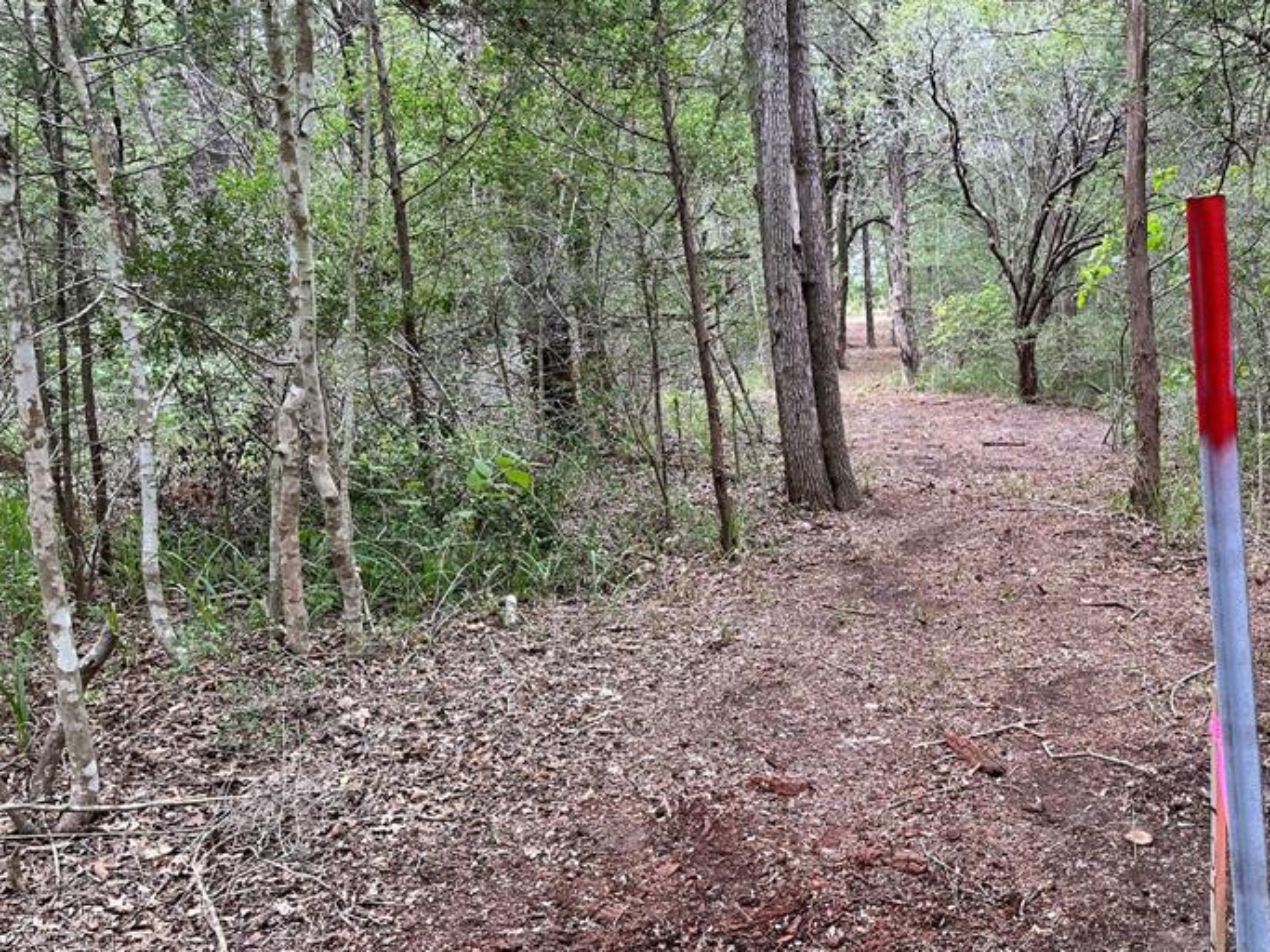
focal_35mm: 36
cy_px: 522
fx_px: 1321
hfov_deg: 49.7
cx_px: 924
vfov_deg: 39.6
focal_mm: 6.86
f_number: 1.78
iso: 64
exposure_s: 1/150
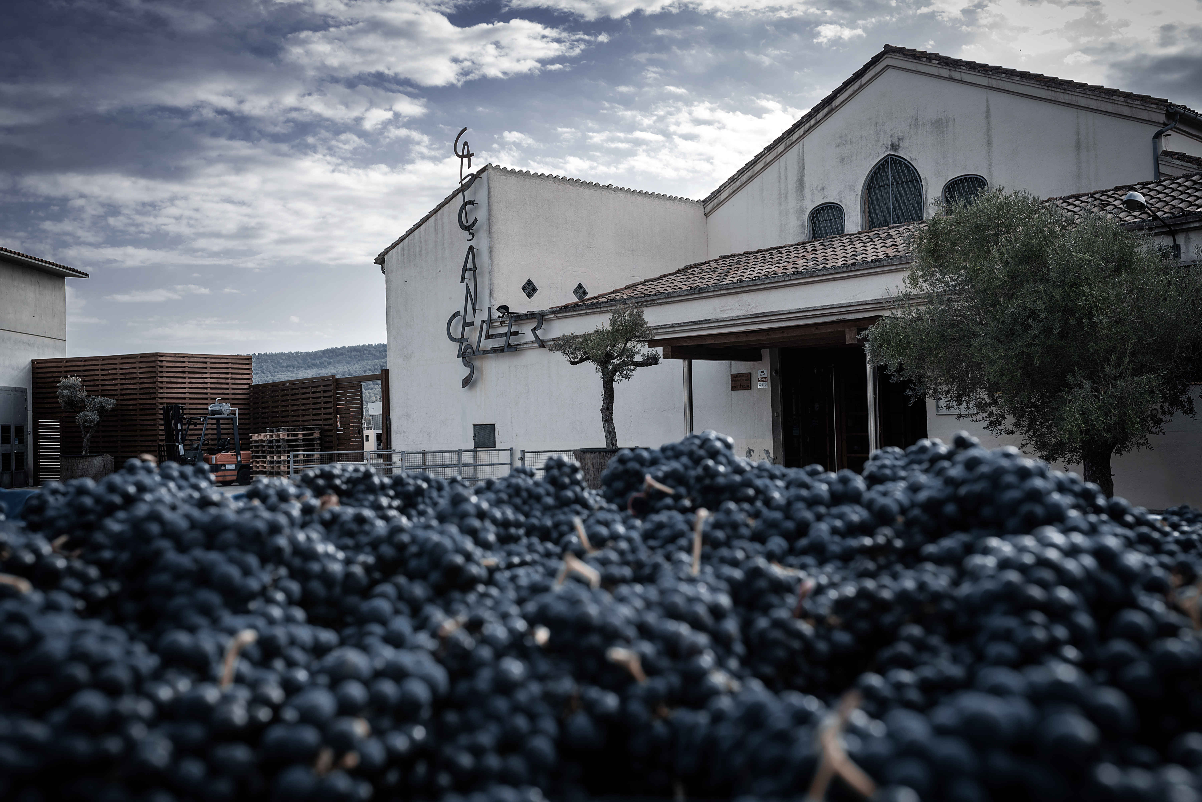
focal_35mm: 35
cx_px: 601
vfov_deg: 37.9
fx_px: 1169
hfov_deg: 54.4
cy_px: 401
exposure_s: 1/320
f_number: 6.3
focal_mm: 35
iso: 100
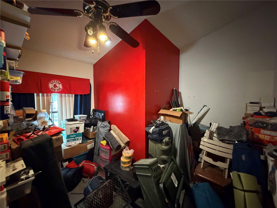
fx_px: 112
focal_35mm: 14
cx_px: 138
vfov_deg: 85.7
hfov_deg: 102.1
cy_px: 104
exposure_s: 1/30
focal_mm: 2.22
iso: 1250
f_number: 2.2
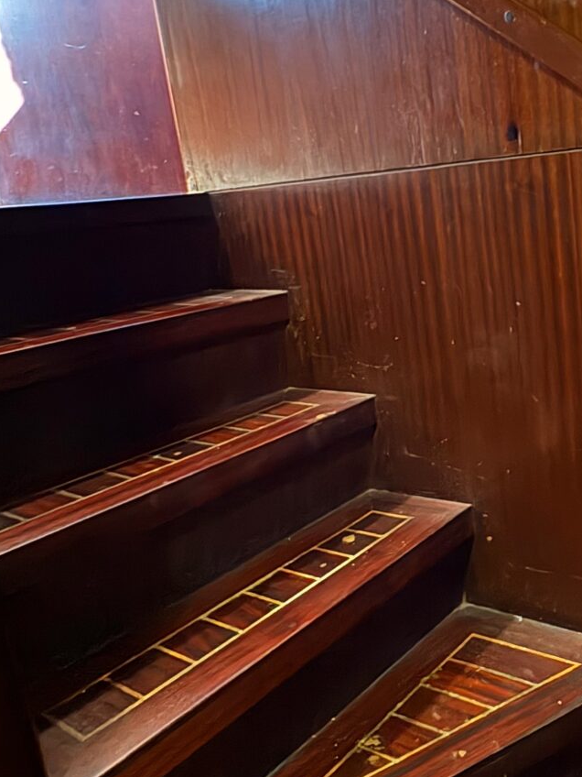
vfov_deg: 55.2
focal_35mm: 33
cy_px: 343
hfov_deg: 39.9
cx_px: 521
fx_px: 740
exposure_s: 1/8
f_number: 2.2
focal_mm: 2.22
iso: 1600
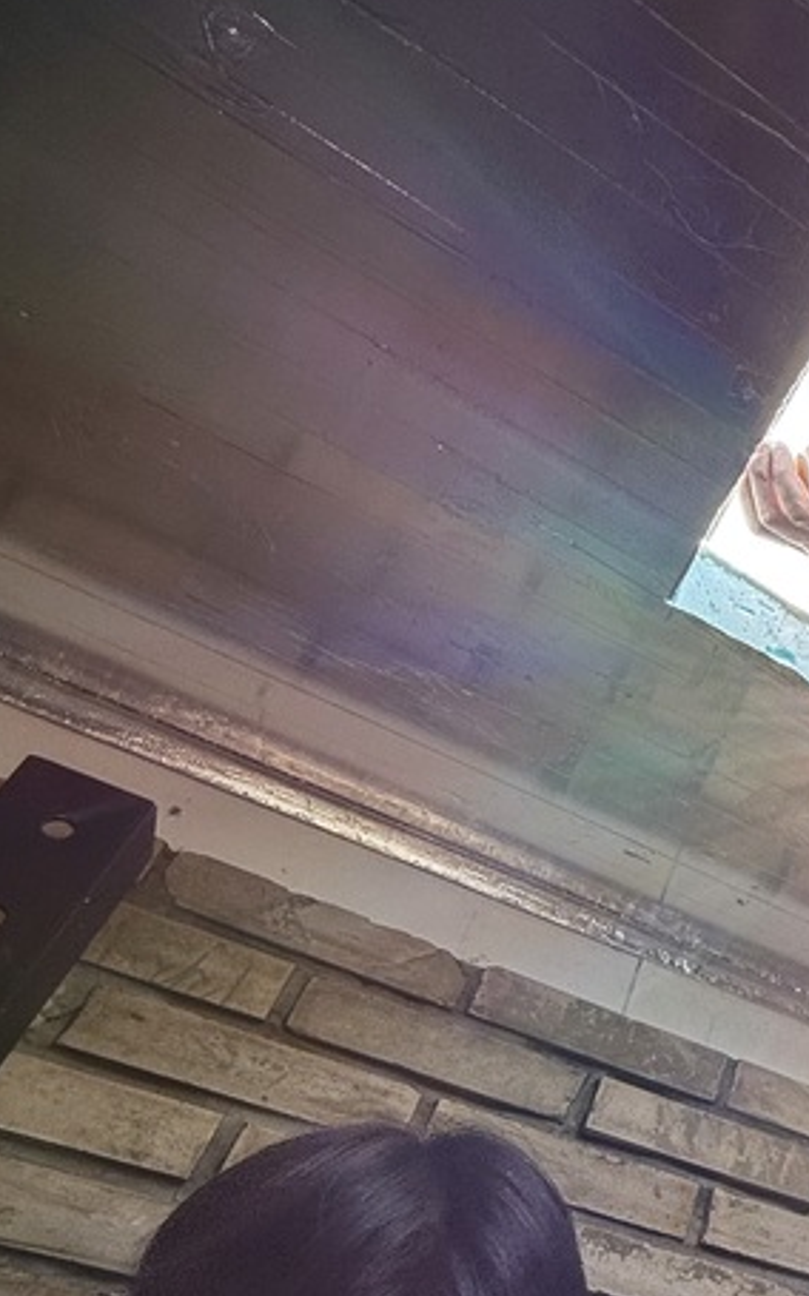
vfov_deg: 57.2
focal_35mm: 32
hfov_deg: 31.4
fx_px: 1130
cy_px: 944
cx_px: 1023
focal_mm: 2.22
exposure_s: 1/256
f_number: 2.2
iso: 50
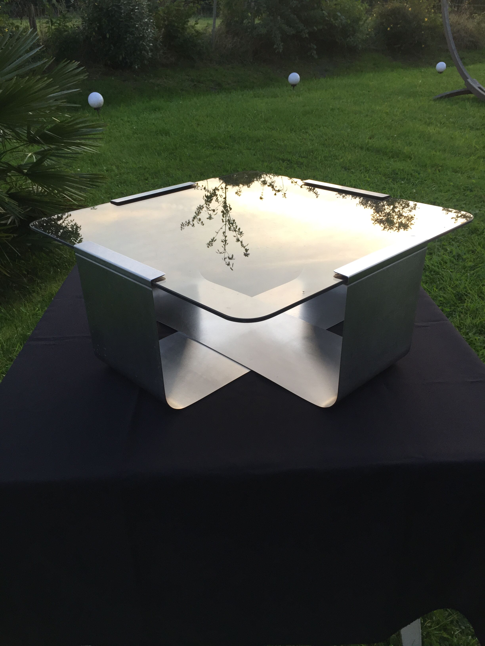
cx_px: 242
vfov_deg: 61.7
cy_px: 323
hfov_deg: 48.2
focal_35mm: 29
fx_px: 542
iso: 50
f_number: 2.2
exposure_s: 1/100
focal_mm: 4.15
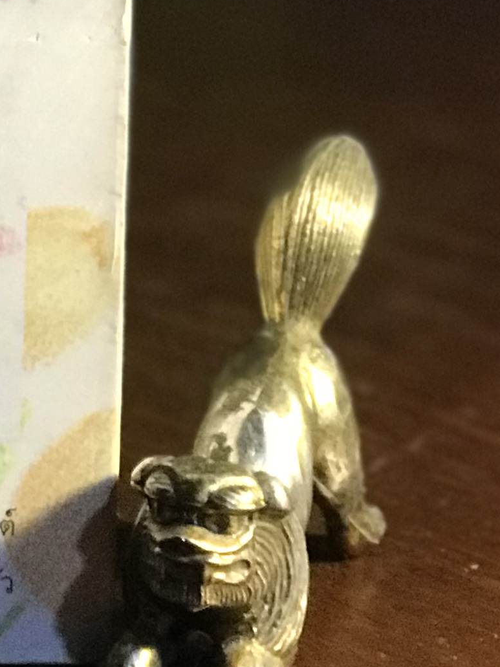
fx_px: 4296
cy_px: -102
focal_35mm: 223
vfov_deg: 8.8
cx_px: -400
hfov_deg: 6.5
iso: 250
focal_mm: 6.6
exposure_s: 1/50
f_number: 2.8
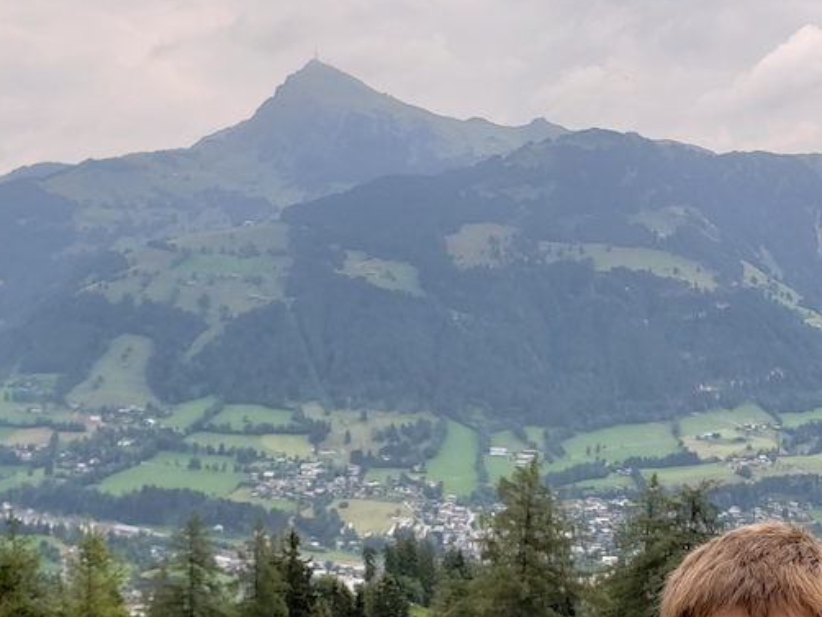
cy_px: 619
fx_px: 1259
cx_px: 534
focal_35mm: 53
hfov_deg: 35.9
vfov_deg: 26.1
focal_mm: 4.3
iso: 50
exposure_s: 1/112
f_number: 2.4
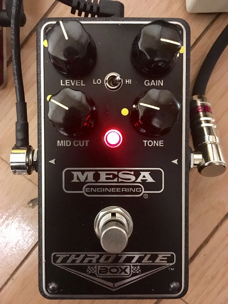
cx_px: 114
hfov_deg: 48.2
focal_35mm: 29
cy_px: 152
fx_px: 255
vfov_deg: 61.7
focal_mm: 4.15
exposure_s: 1/15
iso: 800
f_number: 2.2
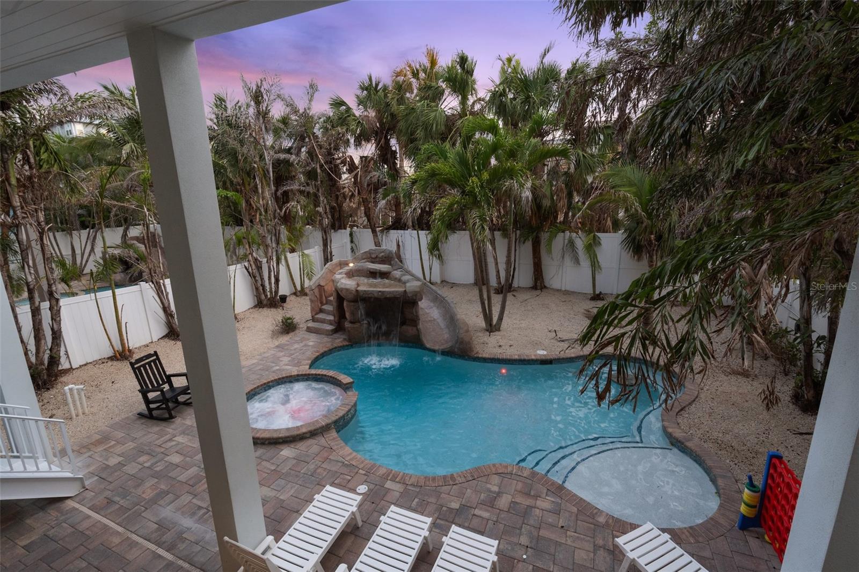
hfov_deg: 96.7
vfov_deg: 73.7
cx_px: 430
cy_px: 286
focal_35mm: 16
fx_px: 382
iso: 1600
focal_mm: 16
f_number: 9
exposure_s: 1/25
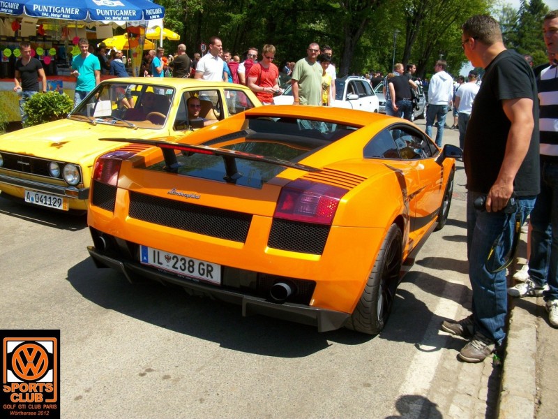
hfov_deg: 54.0
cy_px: 210
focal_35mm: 34
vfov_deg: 41.8
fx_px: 548
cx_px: 279
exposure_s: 1/262
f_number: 5.5
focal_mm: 5.7
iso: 80
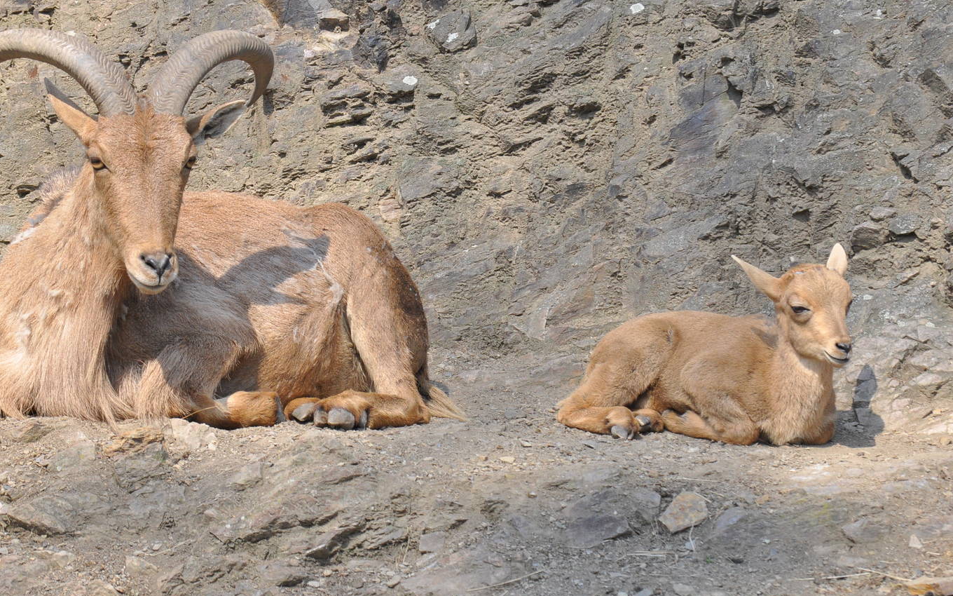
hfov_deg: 8.1
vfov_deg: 5.0
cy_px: 310
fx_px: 6768
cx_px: 404
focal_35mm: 261
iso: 800
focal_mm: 145
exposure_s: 1/750
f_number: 11
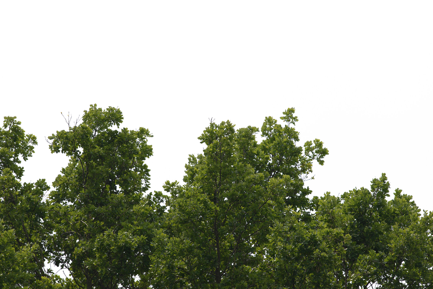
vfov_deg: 3.4
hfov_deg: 5.2
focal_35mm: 400
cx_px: 216
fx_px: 4813
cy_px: 144
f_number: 6.3
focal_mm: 400
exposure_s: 1/640
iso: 100
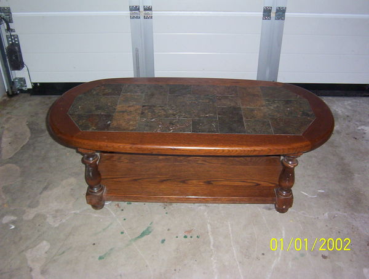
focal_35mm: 36
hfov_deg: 51.2
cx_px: 184
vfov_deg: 39.8
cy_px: 140
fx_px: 385
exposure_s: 1/30
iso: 140
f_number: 2.76
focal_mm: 5.54
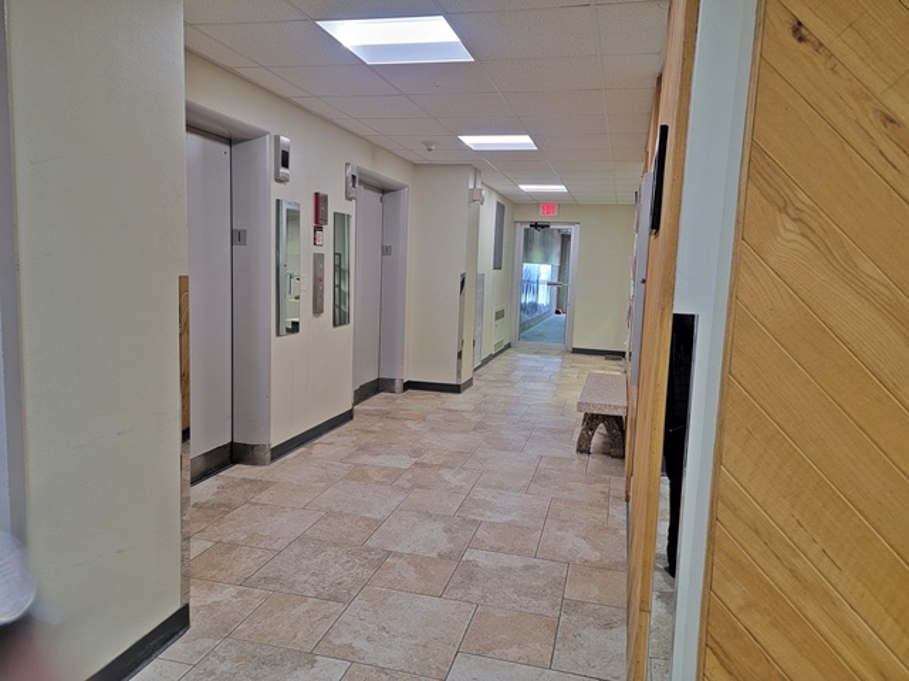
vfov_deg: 56.8
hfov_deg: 71.6
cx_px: 454
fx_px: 630
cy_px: 340
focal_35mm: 24
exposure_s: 1/40
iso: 200
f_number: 1.8
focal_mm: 6.7
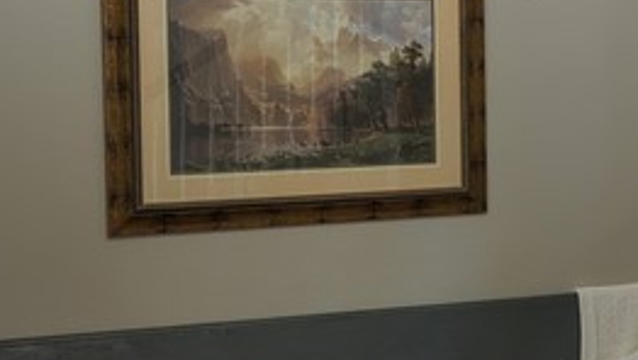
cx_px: 813
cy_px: 122
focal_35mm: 102
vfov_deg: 11.9
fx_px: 1727
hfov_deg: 19.4
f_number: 1.8
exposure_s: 1/30
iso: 170
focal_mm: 8.67
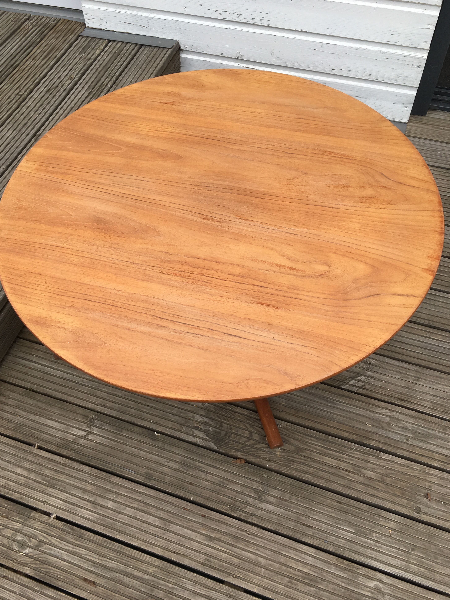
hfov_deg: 46.8
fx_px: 520
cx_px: 226
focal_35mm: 30
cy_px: 298
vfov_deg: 60.0
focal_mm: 4.15
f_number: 2.2
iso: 25
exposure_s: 1/499
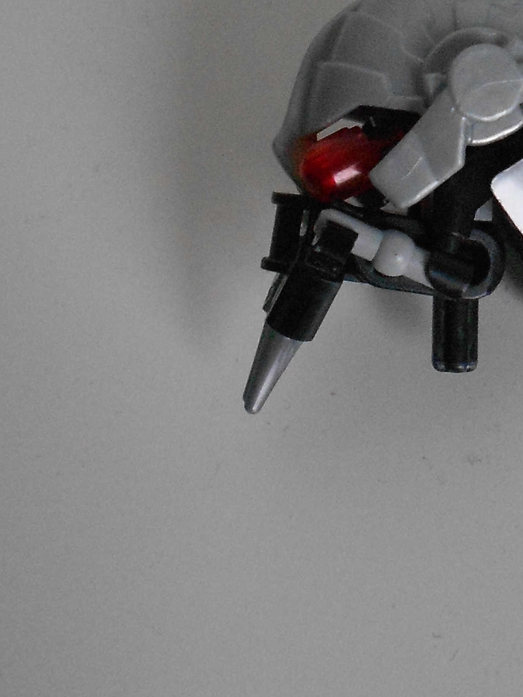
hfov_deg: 20.9
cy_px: 94
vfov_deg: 27.3
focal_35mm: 69
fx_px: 1390
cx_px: 467
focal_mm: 4.6
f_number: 3.2
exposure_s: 1/40
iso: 400
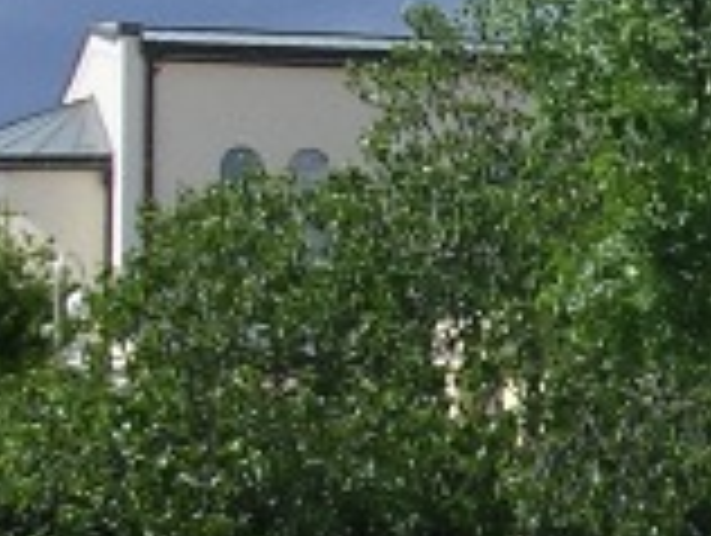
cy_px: 347
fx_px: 3950
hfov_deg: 9.9
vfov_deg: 7.8
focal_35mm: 192
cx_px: 1107
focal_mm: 5.8
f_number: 5.6
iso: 100
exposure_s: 1/325
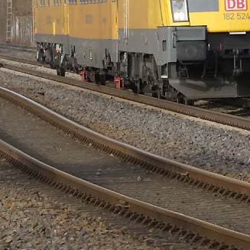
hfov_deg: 3.1
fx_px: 4568
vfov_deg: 3.1
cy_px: -2
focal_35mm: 559
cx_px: 222
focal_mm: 37.8
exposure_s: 1/250
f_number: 5.5
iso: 160
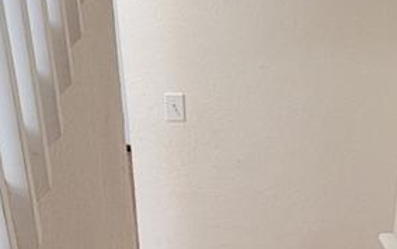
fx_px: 1266
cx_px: 302
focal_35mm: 117
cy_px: 445
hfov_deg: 17.7
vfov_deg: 10.5
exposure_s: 1/120
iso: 200
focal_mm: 5.4
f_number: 1.8
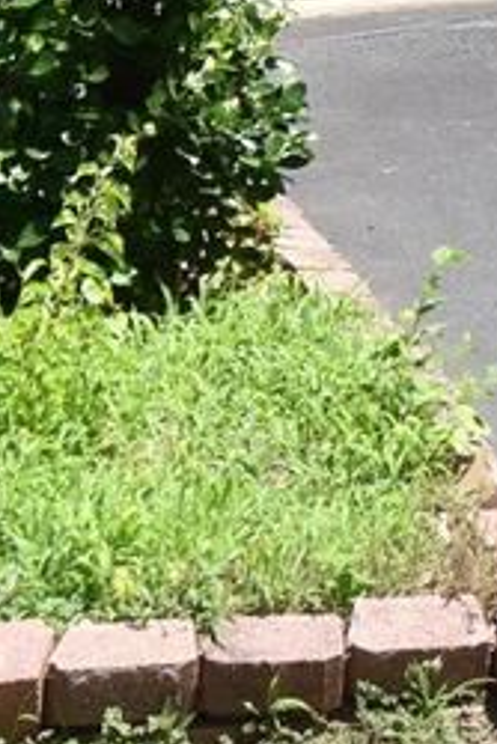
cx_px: 1210
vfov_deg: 9.6
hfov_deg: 7.0
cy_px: -1178
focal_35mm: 184
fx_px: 3805
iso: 400
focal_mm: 30
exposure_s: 1/400
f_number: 10
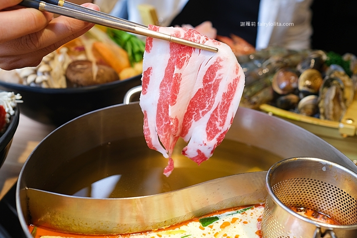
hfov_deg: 54.5
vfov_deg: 37.8
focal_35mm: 35
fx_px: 347
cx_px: 178
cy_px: 119
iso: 400
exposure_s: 1/50
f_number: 3.2
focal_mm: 23
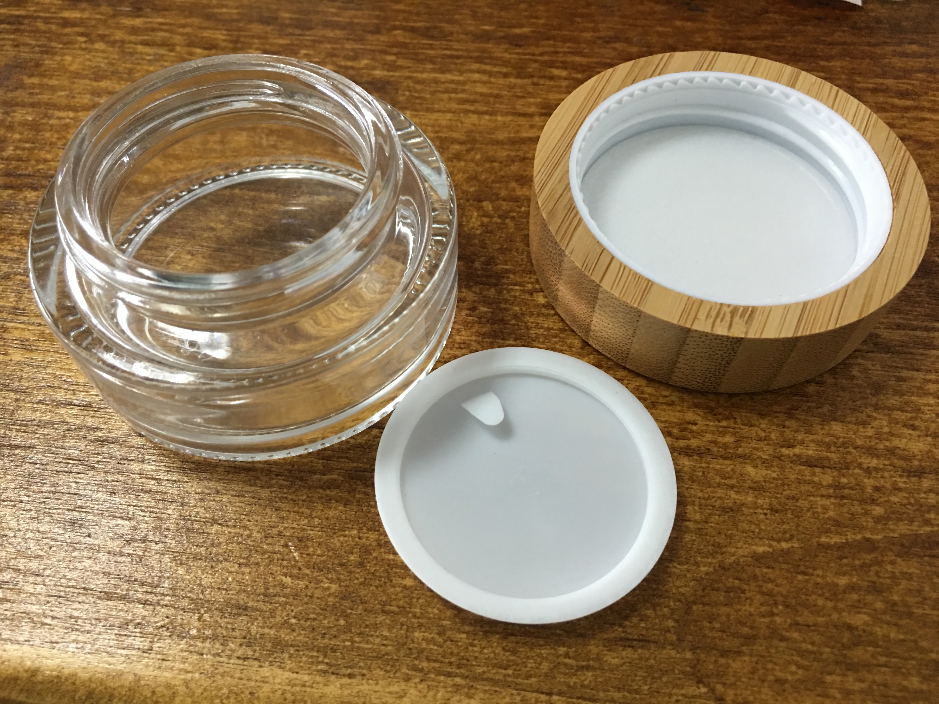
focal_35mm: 29
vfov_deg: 48.2
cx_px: 470
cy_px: 352
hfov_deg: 61.7
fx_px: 787
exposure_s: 1/17
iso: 80
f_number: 2.2
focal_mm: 4.15
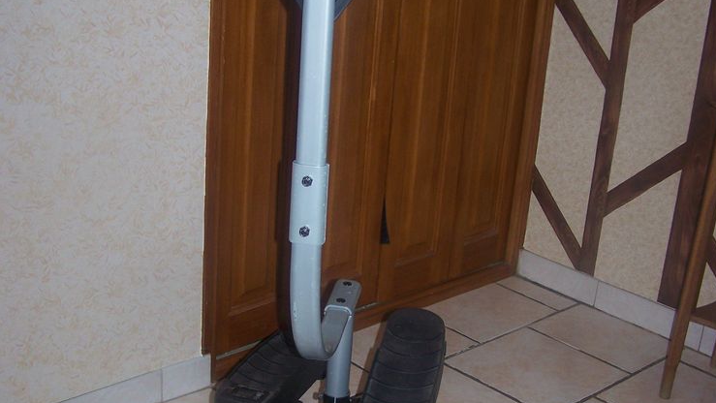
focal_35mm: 56
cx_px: 362
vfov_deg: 21.4
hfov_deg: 37.2
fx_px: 1063
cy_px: 246
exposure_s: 1/60
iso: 80
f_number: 2.8
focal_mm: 6.3
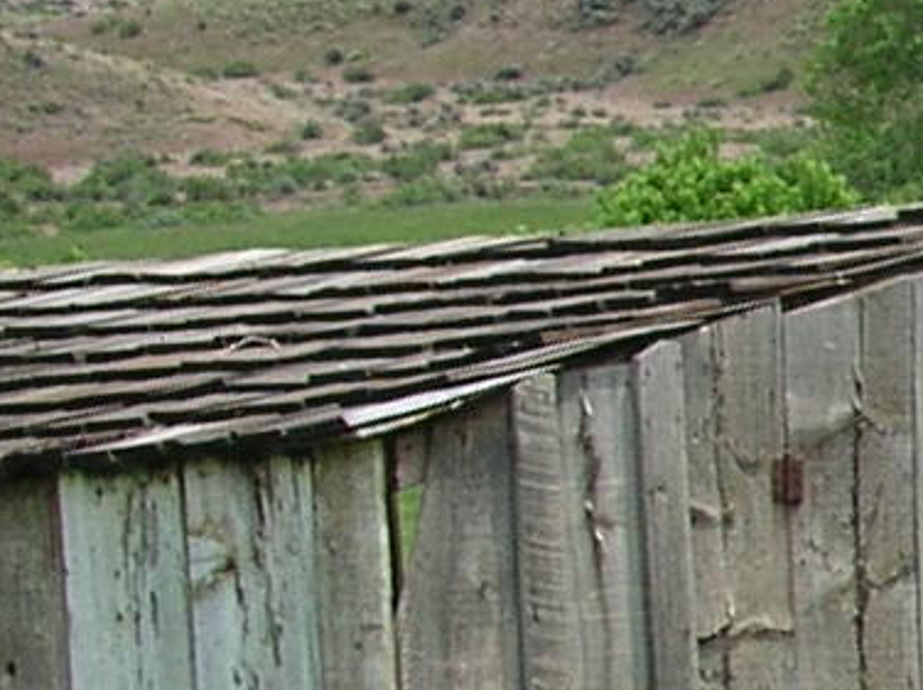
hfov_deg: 7.8
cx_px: 2759
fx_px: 5832
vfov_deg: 6.7
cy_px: 769
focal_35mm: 219
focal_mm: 6
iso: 50
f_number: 3.7
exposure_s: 1/348
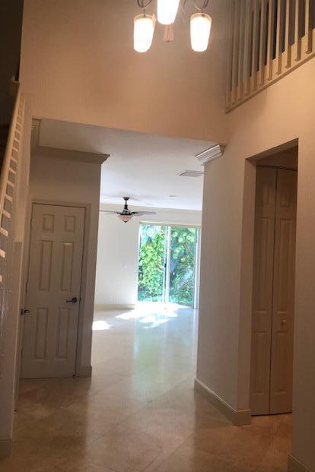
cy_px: 231
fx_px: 394
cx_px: 152
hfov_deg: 43.6
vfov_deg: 61.9
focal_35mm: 30
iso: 25
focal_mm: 4
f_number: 1.8
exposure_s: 1/30
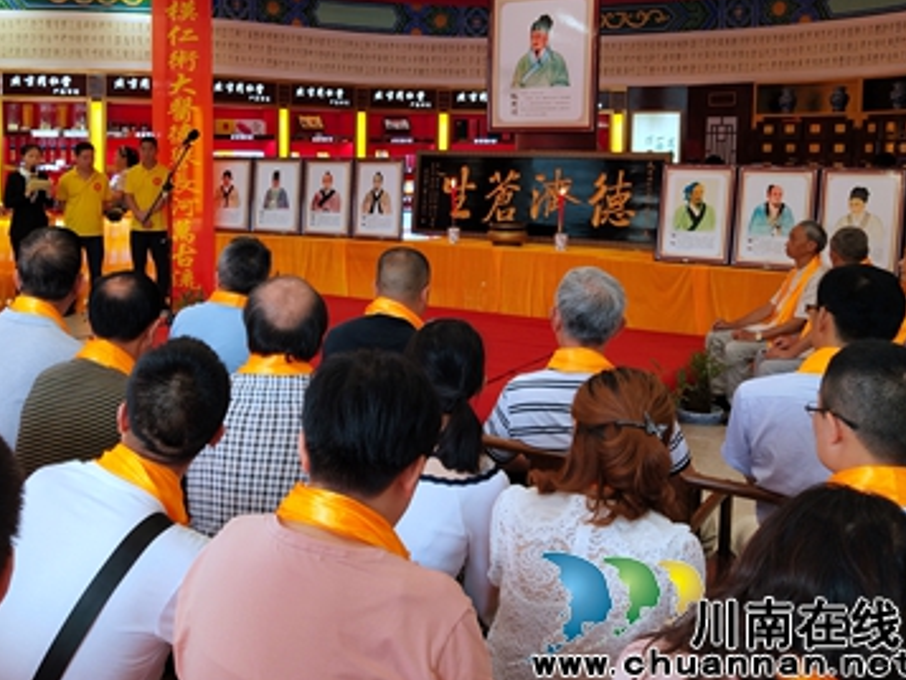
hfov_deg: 44.5
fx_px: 1100
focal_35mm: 42
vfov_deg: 34.1
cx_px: 350
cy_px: 230
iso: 143
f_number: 1.8
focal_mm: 3.95
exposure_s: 1/50
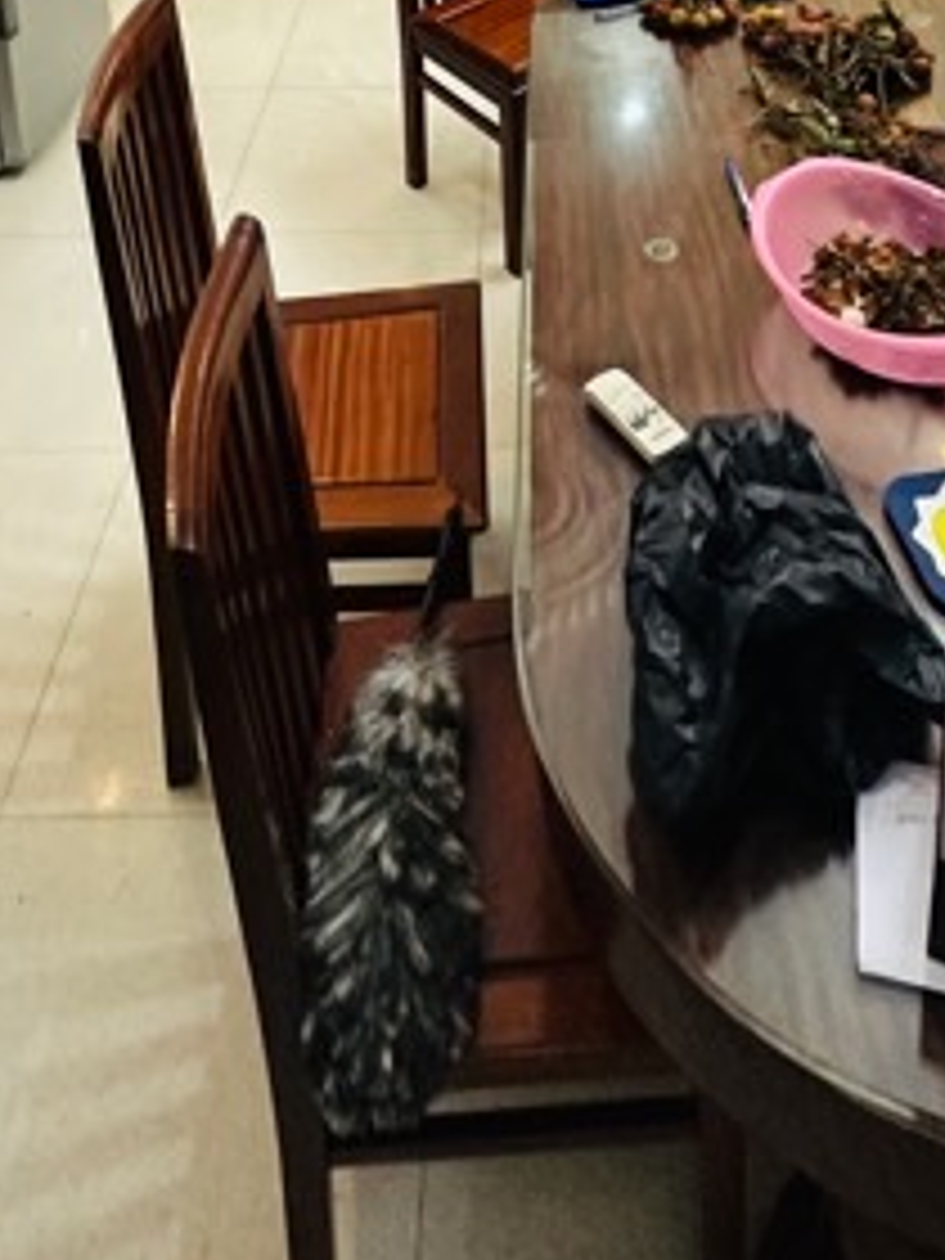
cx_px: 529
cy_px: -292
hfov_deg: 40.6
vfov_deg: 37.7
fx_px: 1274
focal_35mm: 35
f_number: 2.2
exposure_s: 1/50
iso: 320
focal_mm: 2.22
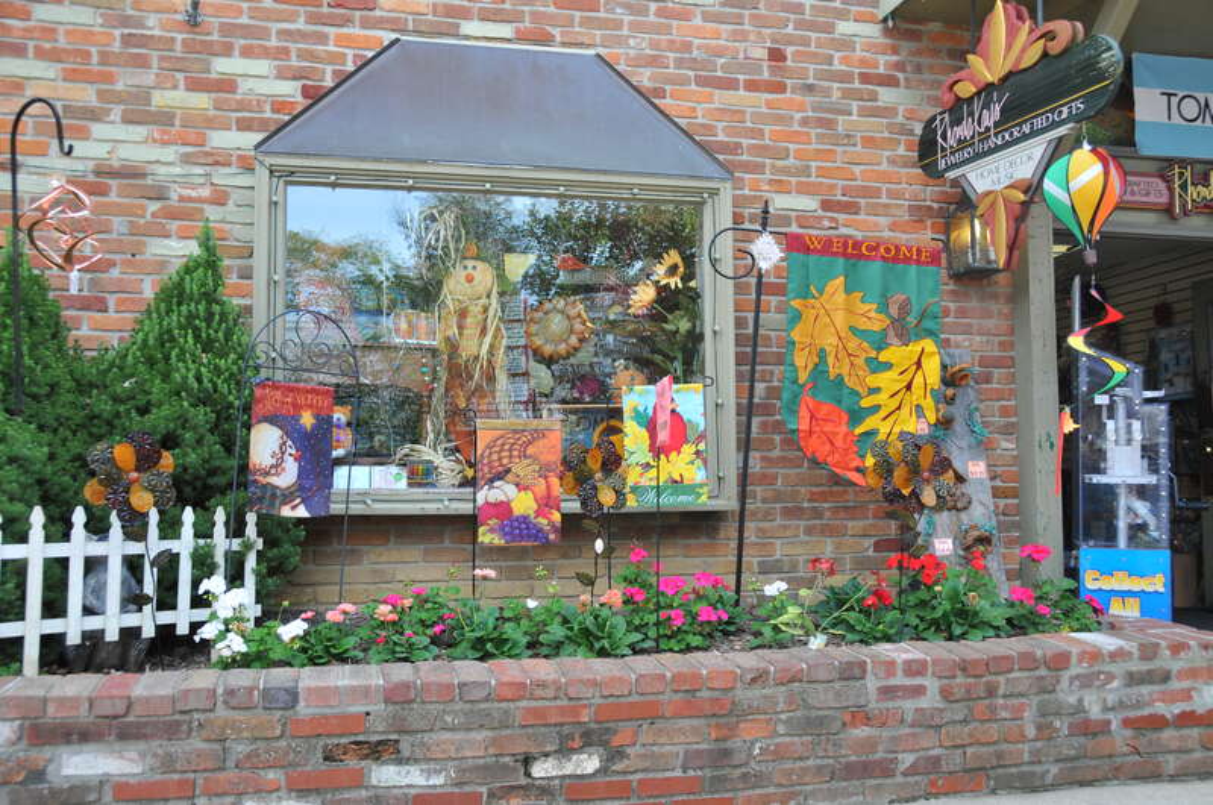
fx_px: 1110
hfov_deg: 57.3
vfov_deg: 39.9
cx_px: 606
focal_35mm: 33
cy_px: 402
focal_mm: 22
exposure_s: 1/125
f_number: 5.6
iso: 400
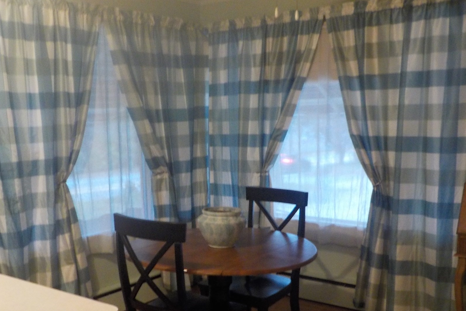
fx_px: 518
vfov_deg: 33.2
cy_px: 198
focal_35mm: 40
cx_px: 215
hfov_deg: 48.4
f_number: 3.3
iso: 400
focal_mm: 4.1
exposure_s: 1/10
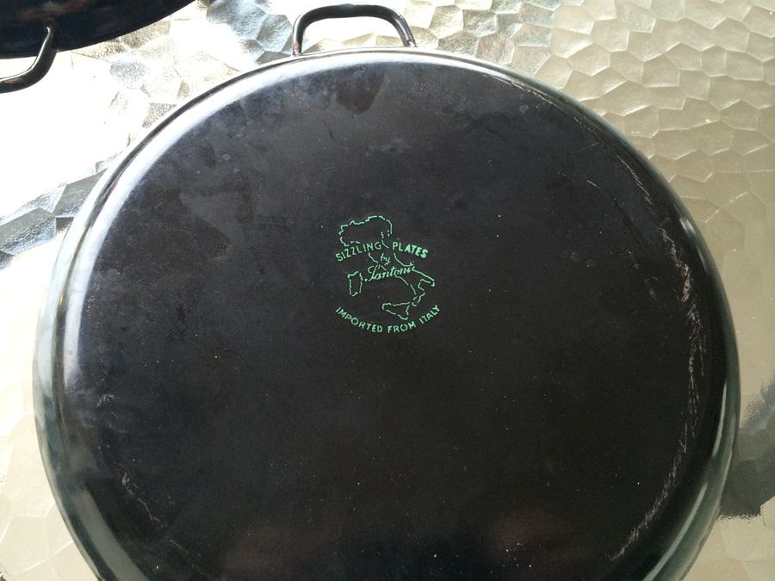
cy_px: 290
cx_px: 388
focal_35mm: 30
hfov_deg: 60.0
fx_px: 672
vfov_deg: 46.8
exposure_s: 1/30
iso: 125
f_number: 2.2
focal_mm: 4.12
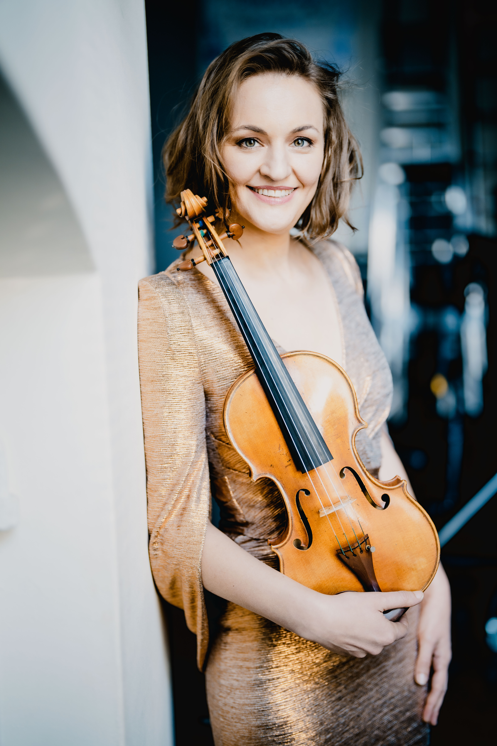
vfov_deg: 39.6
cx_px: 248
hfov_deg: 27.0
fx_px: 1035
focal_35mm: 50
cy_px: 373
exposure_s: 1/60
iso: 400
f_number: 1.2
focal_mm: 50
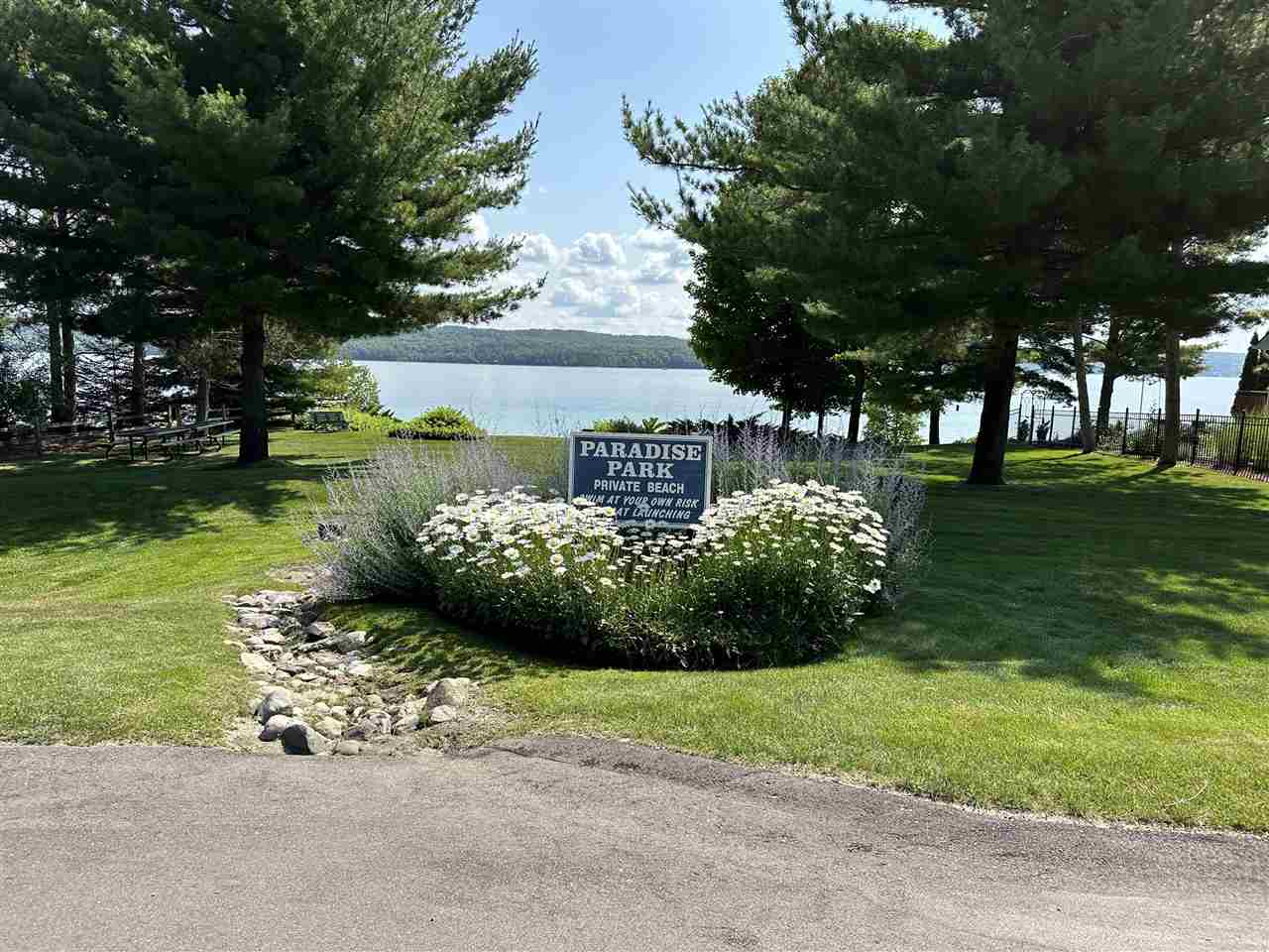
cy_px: 476
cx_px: 634
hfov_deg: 71.6
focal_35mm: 24
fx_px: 880
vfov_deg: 56.8
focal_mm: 6.86
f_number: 1.78
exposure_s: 1/3247
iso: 80
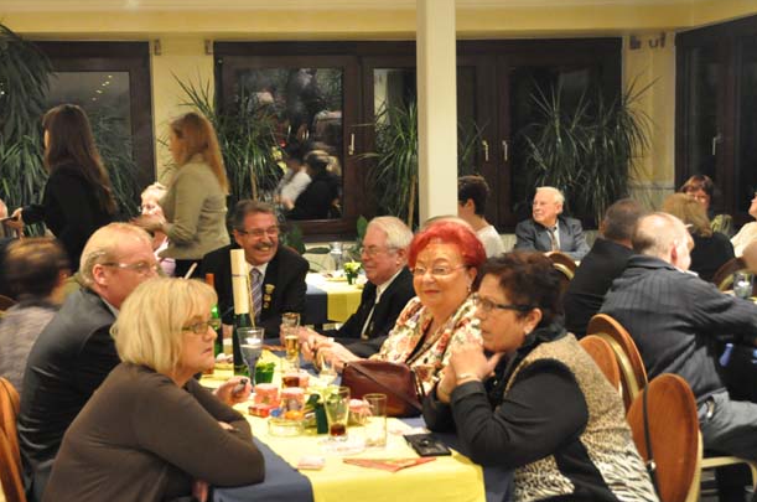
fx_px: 1154
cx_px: 297
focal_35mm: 55
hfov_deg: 36.2
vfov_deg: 24.5
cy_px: 286
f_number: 4
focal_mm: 28
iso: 3200
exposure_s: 1/6
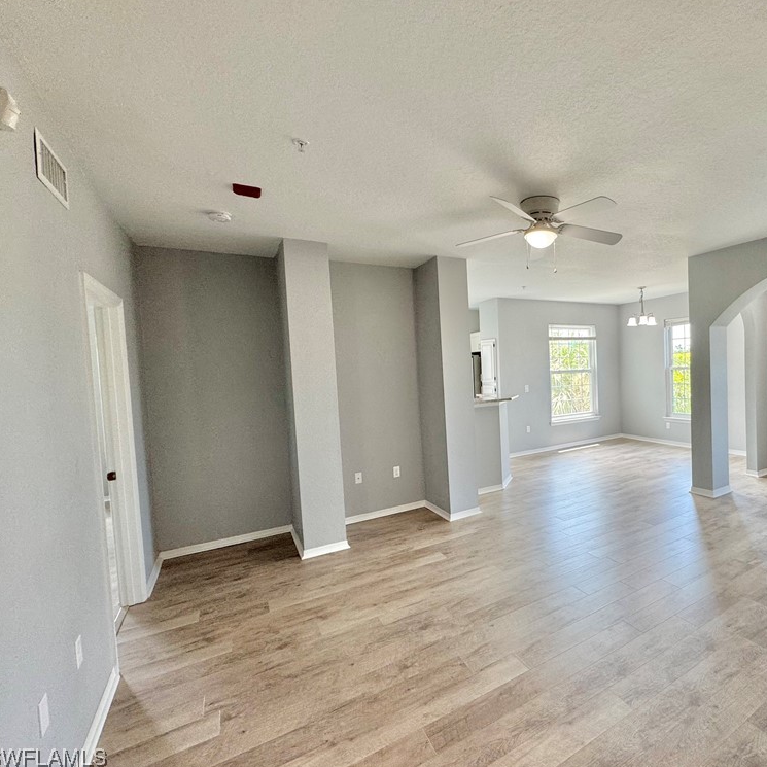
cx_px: 508
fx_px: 426
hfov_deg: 81.3
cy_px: 385
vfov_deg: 84.0
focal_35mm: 17
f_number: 2.2
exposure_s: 1/120
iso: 125
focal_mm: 2.22
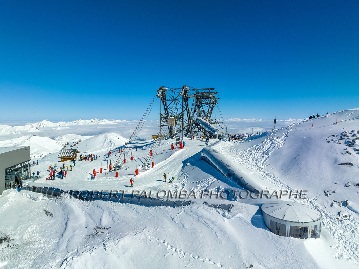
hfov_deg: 71.6
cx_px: 180
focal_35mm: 24
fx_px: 249
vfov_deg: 56.8
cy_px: 134
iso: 100
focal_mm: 12.3
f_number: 11
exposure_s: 1/400
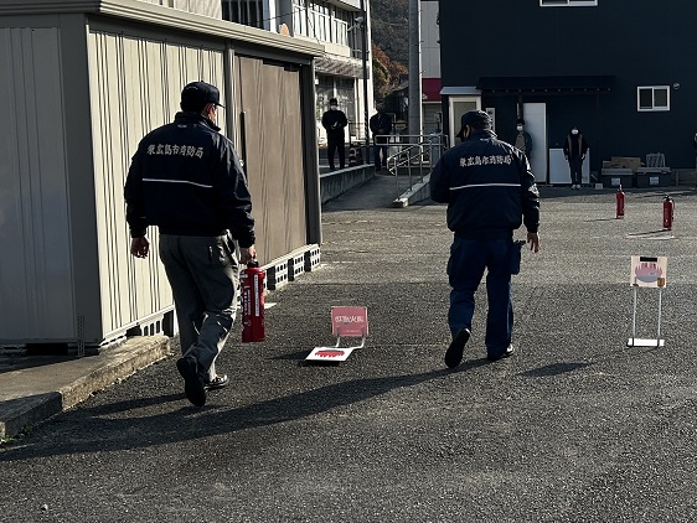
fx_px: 1128
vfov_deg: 26.1
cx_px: 598
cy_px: 228
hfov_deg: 32.9
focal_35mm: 56
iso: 50
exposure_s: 1/3165
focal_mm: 5.7
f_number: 1.5
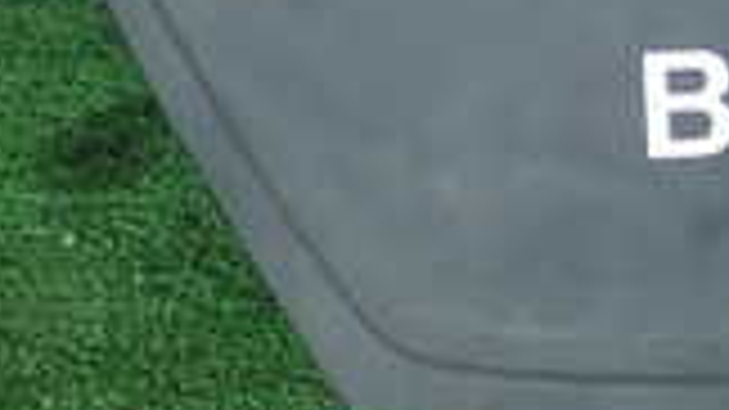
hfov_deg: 16.8
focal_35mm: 121
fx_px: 2338
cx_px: 918
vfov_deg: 9.3
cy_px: -455
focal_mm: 5.5
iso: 160
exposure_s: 1/125
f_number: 2.3
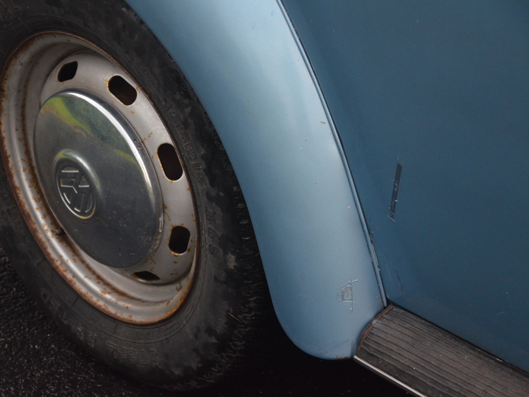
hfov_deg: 16.1
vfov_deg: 12.1
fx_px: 1873
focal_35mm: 123
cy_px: 198
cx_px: 250
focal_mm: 75
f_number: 5.3
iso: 1600
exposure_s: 1/100
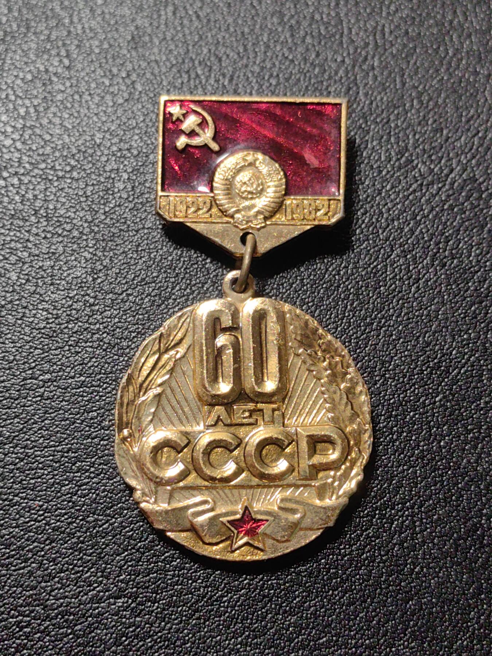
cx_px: 246
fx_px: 929
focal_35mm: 49
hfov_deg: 29.7
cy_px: 328
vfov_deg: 38.9
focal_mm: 5.75
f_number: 2
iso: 80
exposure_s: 1/99.9
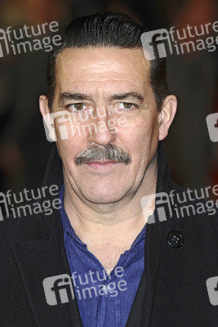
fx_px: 2110
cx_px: 109
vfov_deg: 8.9
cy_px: 164
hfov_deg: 5.9
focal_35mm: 232
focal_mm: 155
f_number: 4.5
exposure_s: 1/200
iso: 320
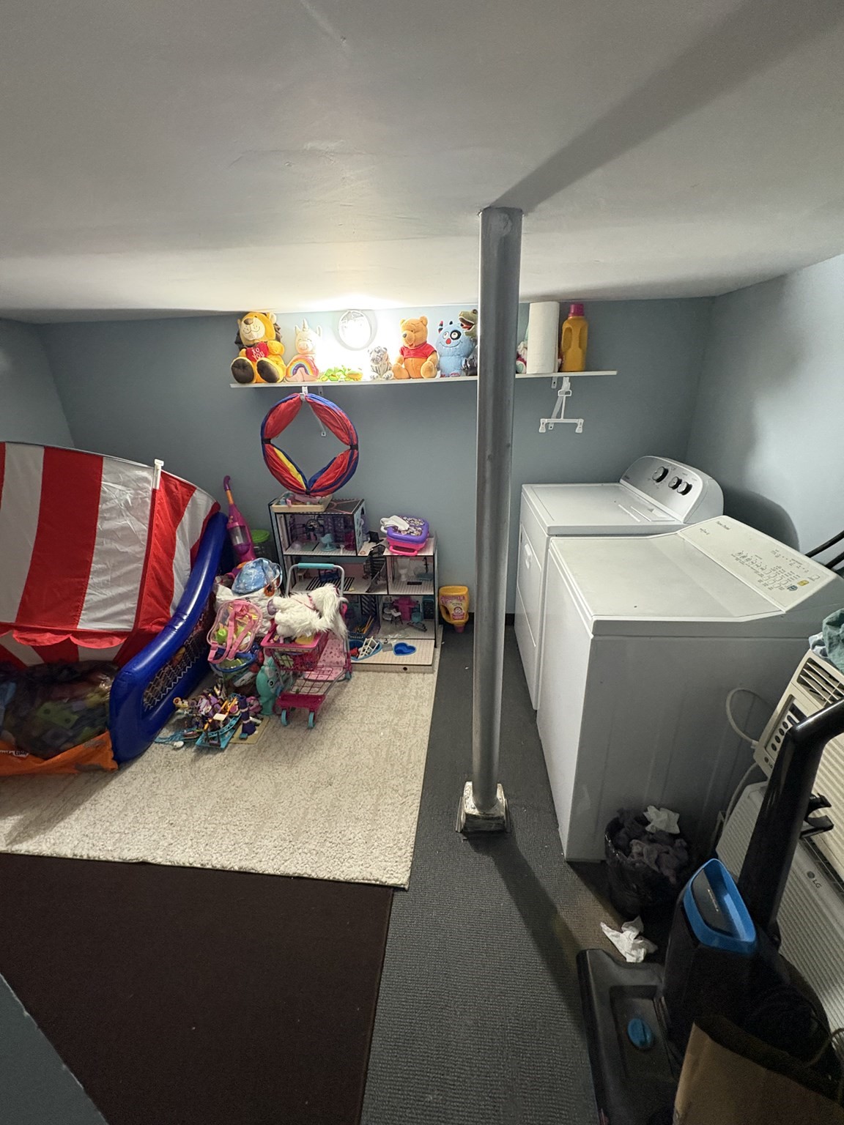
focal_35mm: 14
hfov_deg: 85.7
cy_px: 562
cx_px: 422
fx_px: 455
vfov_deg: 102.1
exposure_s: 1/60
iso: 800
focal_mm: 2.22
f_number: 2.2
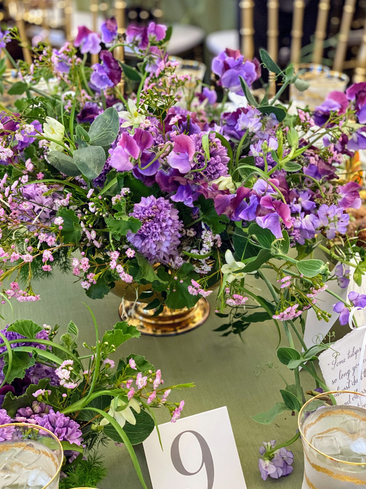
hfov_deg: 27.5
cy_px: 242
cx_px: 183
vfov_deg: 36.2
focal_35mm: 53
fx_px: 747
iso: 320
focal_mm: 6
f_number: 2
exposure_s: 1/30
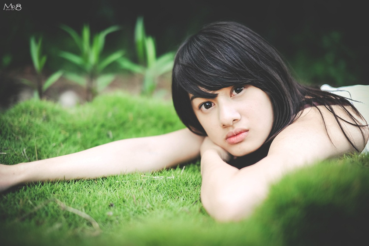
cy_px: 123
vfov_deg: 26.9
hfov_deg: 39.6
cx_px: 184
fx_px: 512
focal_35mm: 50
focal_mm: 50
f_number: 1.6
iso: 200
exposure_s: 1/200
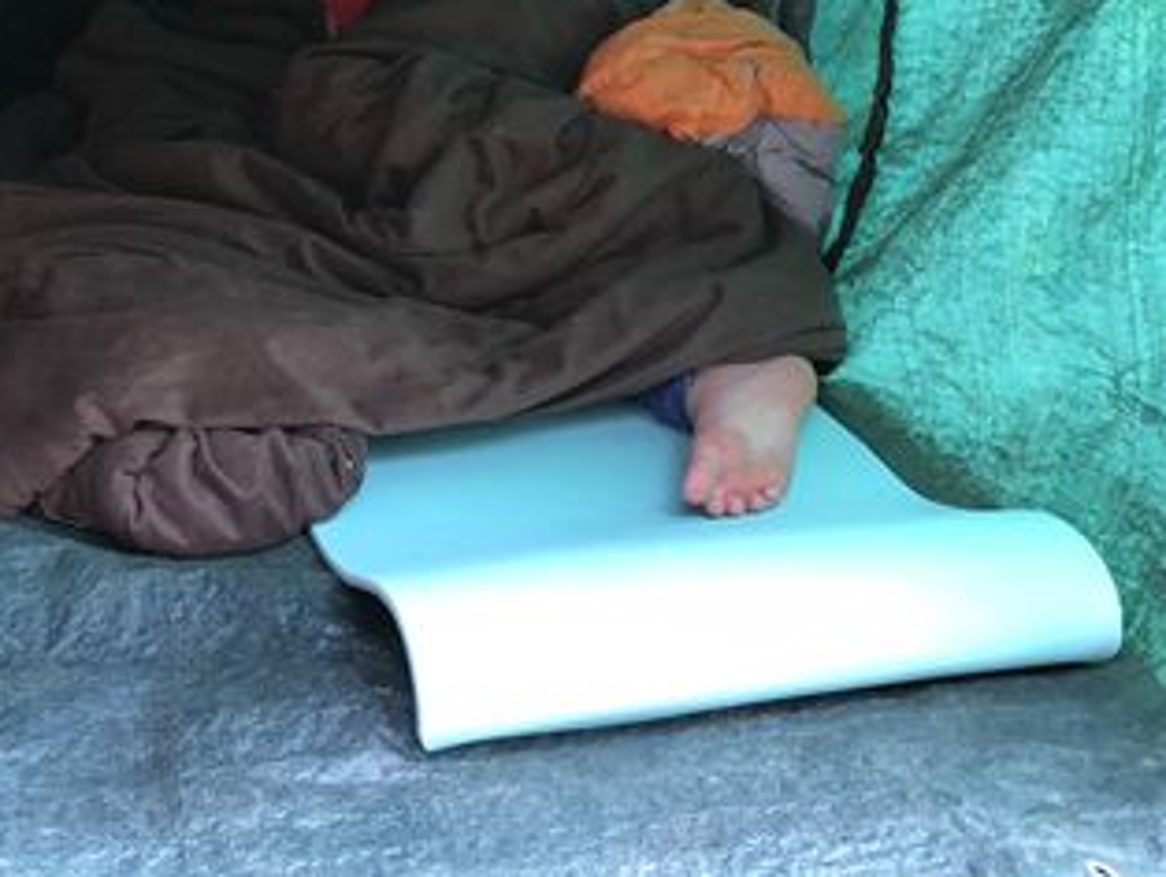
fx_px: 1921
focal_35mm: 57
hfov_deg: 32.9
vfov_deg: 25.2
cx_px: 253
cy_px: 149
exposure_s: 1/50
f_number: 1.8
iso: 25
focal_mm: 3.99
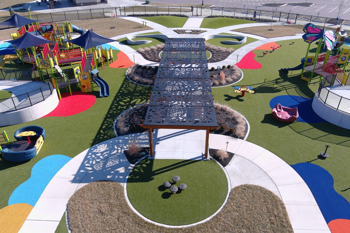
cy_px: 116
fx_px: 282
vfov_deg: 45.0
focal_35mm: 29
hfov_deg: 63.7
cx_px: 175
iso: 100
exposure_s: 1/800
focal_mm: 10.57
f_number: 2.8
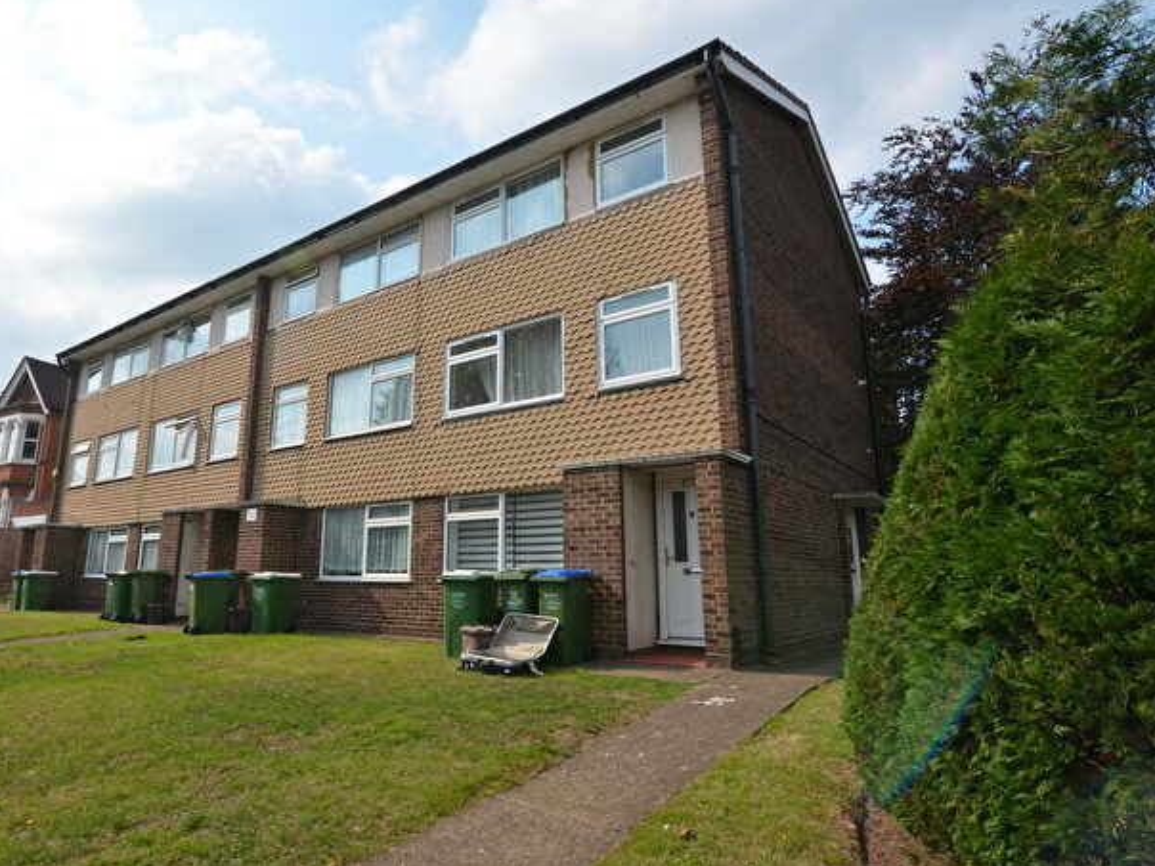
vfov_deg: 66.0
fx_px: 667
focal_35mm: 20
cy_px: 431
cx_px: 511
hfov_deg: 81.4
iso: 125
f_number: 8
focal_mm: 12
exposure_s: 1/250
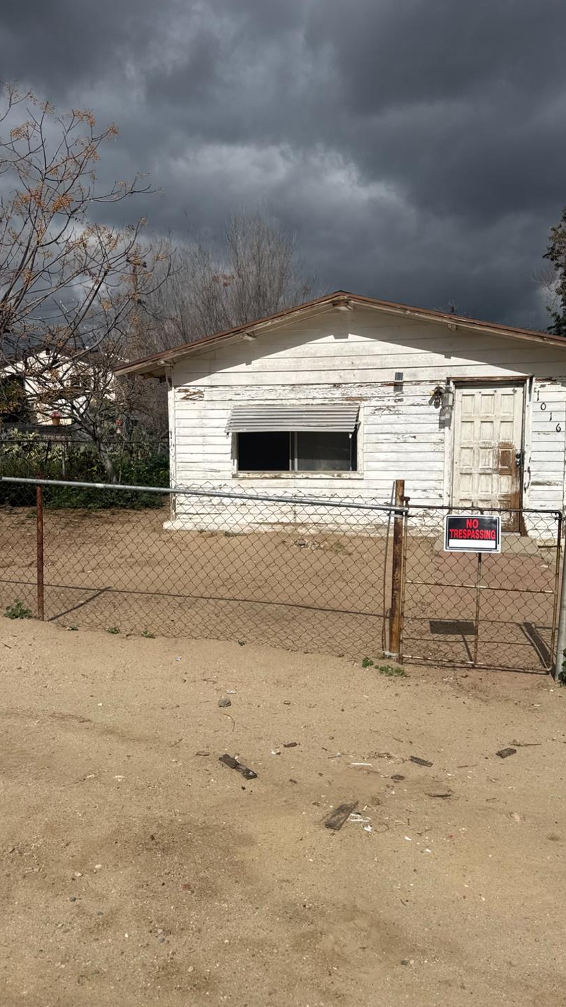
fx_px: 721
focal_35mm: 27
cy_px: 515
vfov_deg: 69.9
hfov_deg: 42.9
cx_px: 304
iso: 64
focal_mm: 6.76
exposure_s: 1/14286
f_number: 1.78
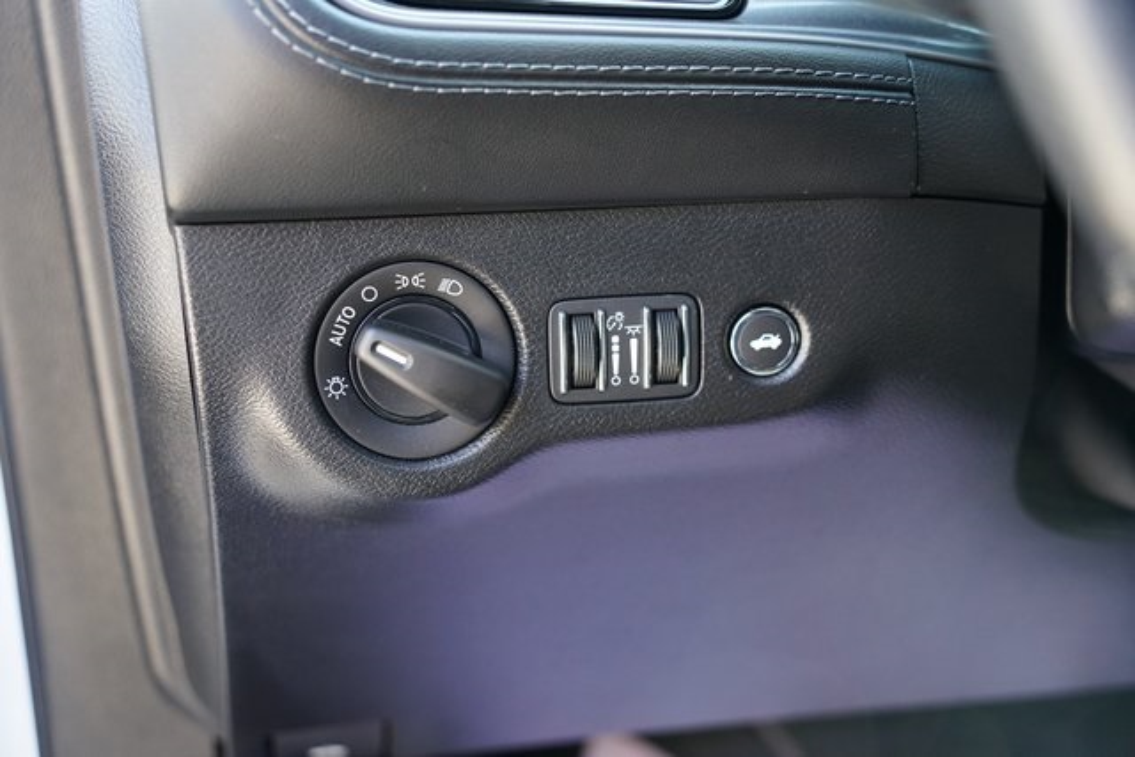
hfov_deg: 38.9
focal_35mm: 51
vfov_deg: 26.5
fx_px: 1608
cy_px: 378
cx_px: 568
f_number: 4
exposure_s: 1/160
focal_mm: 51
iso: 1600
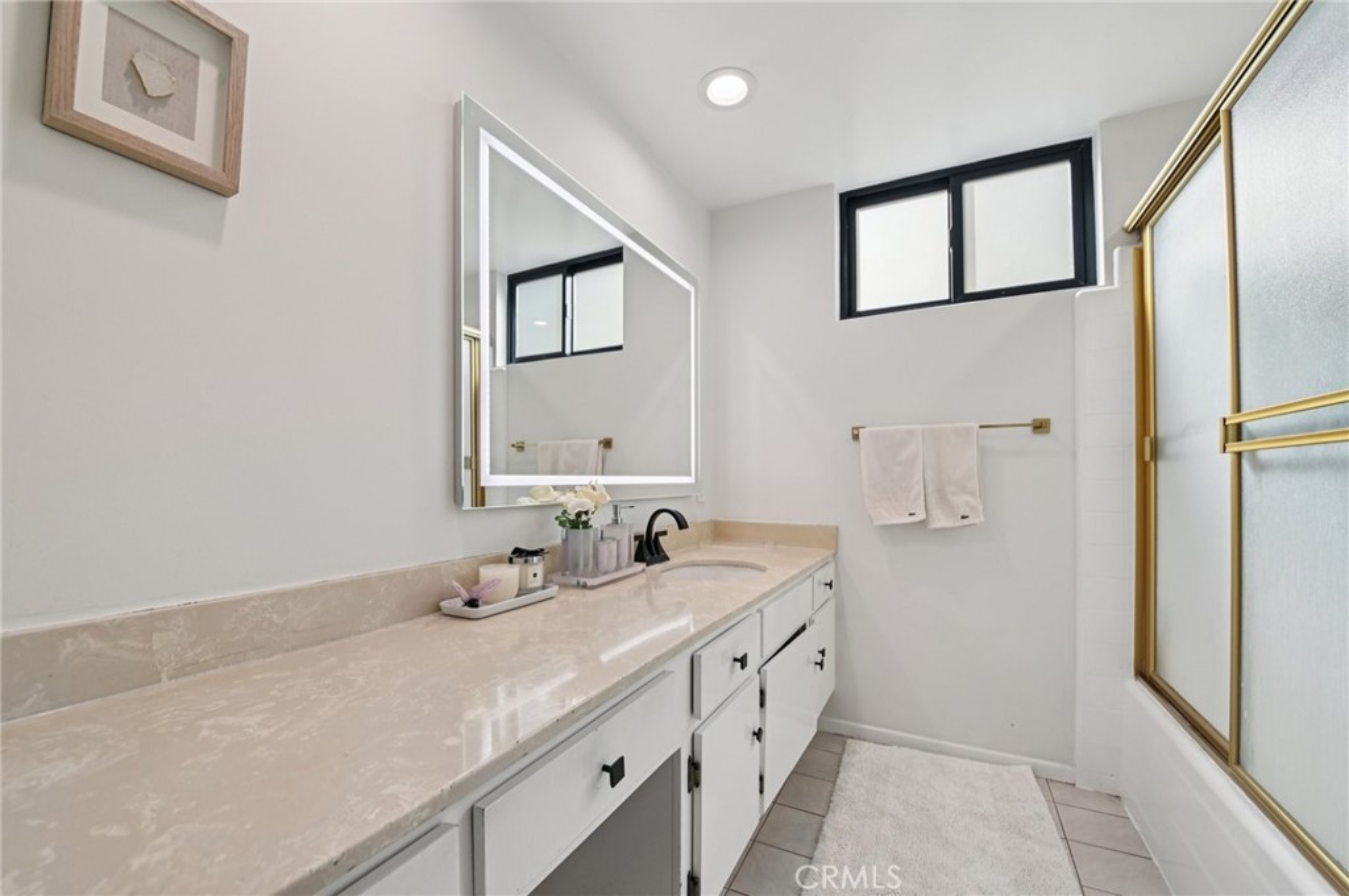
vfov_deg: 81.1
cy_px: 448
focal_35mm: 14
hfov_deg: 104.3
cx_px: 674
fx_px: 524
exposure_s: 1/30
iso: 250
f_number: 8
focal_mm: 14
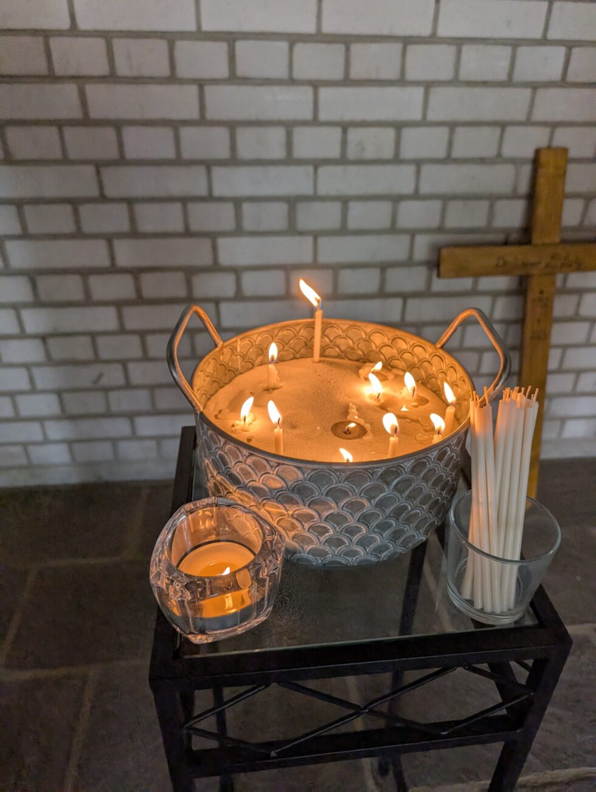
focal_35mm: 24
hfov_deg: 56.9
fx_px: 550
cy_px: 396
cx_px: 298
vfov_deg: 71.5
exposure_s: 1/233
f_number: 1.68
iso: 198
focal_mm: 6.9
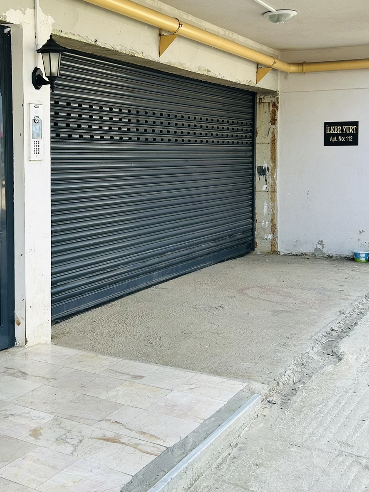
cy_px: 187
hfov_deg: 31.6
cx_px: 89
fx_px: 640
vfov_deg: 41.8
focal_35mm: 45
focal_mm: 5.7
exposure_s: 1/639
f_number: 1.5
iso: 50
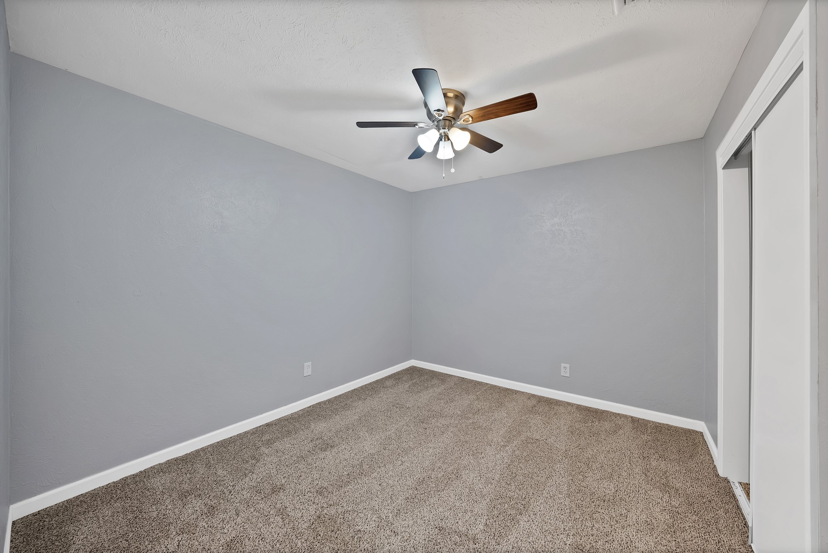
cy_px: 276
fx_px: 276
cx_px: 414
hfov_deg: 112.6
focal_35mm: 12
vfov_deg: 90.1
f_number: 9
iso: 640
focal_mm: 12
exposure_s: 1/1.25
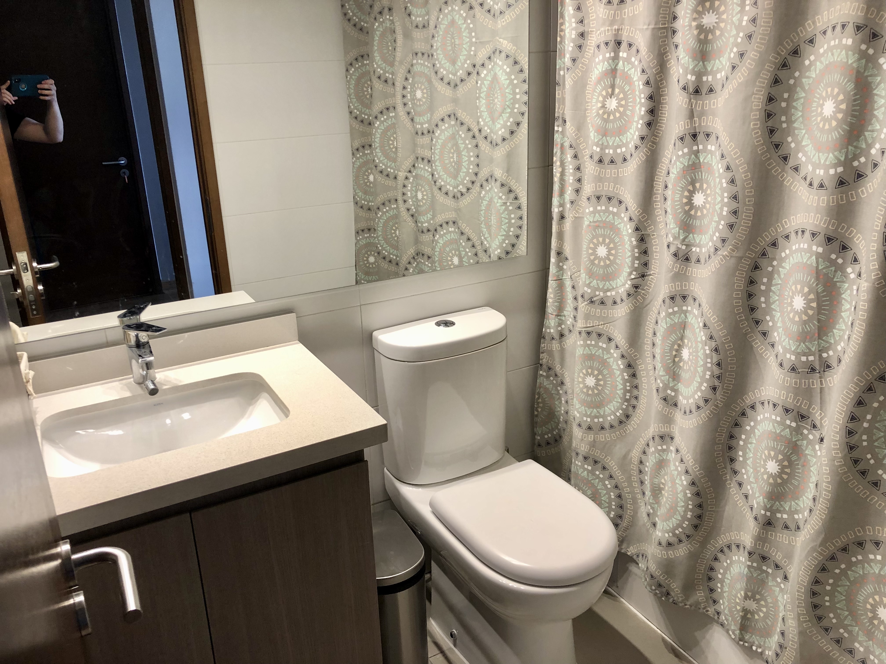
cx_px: 443
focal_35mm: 28
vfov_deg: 49.7
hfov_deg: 63.4
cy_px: 332
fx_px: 717
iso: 32
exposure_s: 1/20
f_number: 1.8
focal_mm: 4
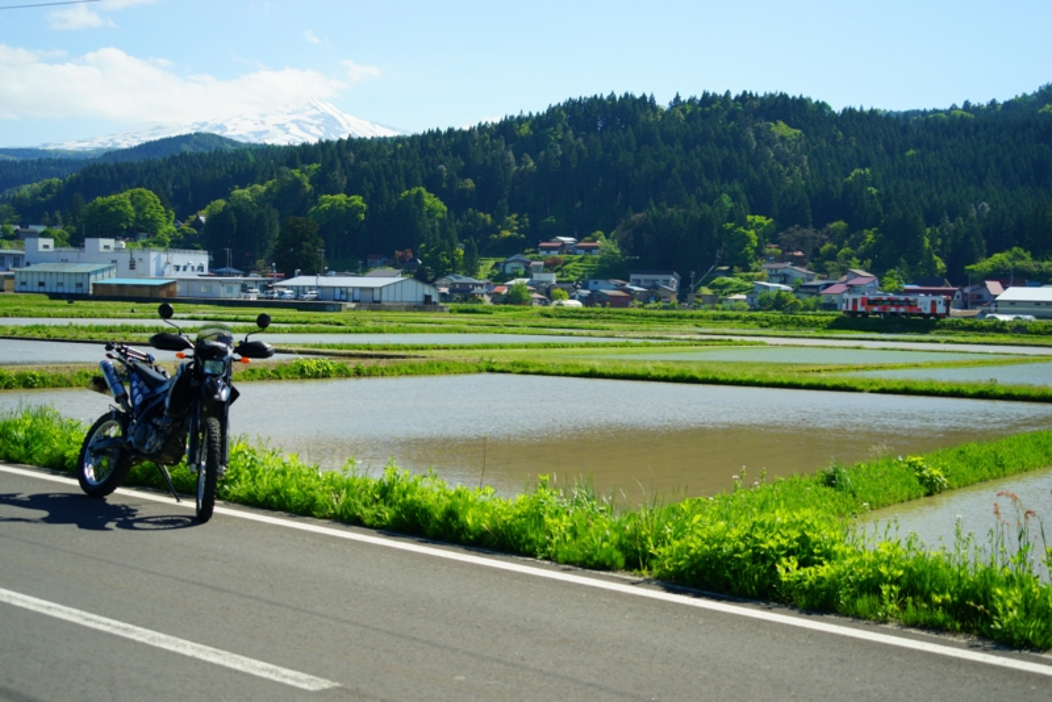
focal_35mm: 54
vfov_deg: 25.1
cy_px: 351
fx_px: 1578
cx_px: 526
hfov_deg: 36.9
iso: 400
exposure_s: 1/1000
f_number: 4.5
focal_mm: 54
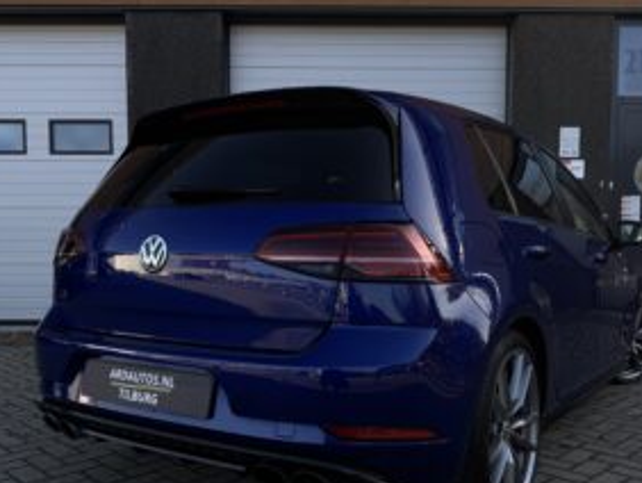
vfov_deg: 41.5
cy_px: 303
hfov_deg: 53.9
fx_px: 631
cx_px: 337
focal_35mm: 34
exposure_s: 1/1238
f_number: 1.78
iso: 80
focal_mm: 6.76
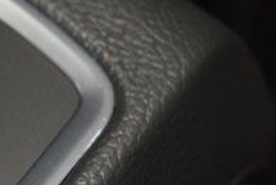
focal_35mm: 338
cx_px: -154
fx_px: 2593
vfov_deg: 4.1
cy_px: 179
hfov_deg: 6.0
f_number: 4.5
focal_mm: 70
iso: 2800
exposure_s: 1/60
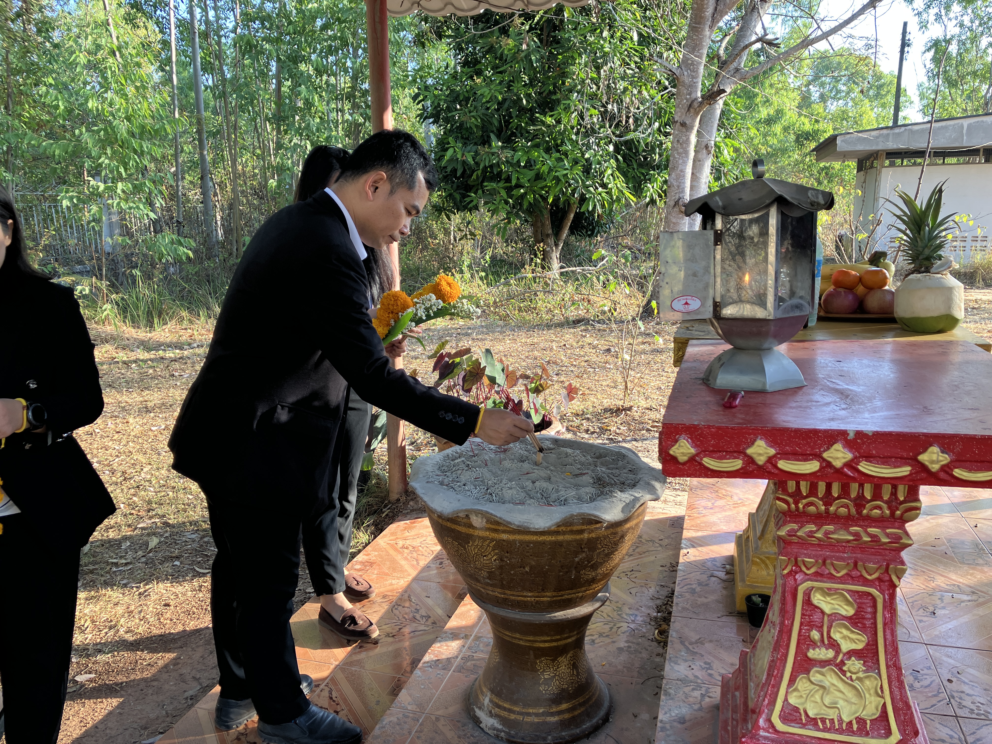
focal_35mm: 28
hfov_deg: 63.4
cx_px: 496
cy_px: 372
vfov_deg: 49.7
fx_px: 802
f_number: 1.8
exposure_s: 1/121
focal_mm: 3.99
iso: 32
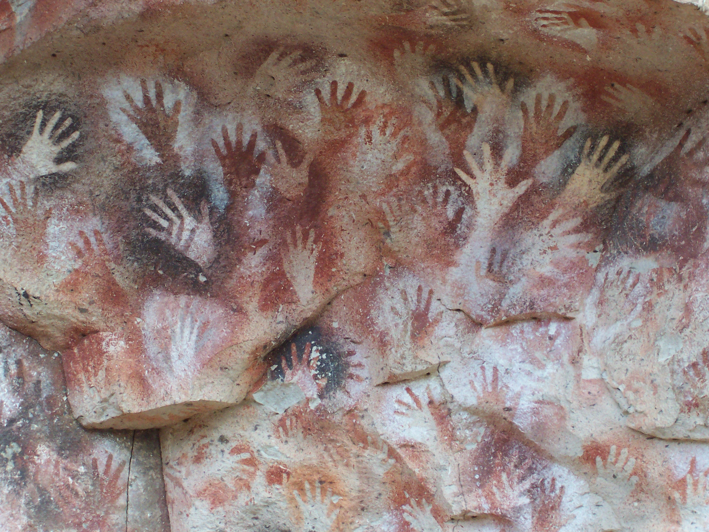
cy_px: 266
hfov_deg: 17.7
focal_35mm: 111
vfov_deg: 13.3
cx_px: 354
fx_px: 2273
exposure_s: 1/90
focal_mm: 16.8
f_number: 4.8
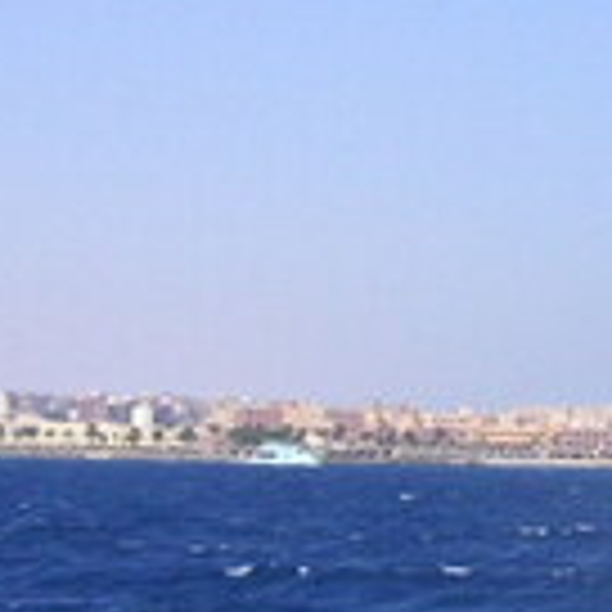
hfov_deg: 8.8
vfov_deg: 9.1
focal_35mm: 193
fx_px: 3860
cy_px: 297
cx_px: 976
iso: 50
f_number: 6.7
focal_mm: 6.1
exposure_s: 1/180
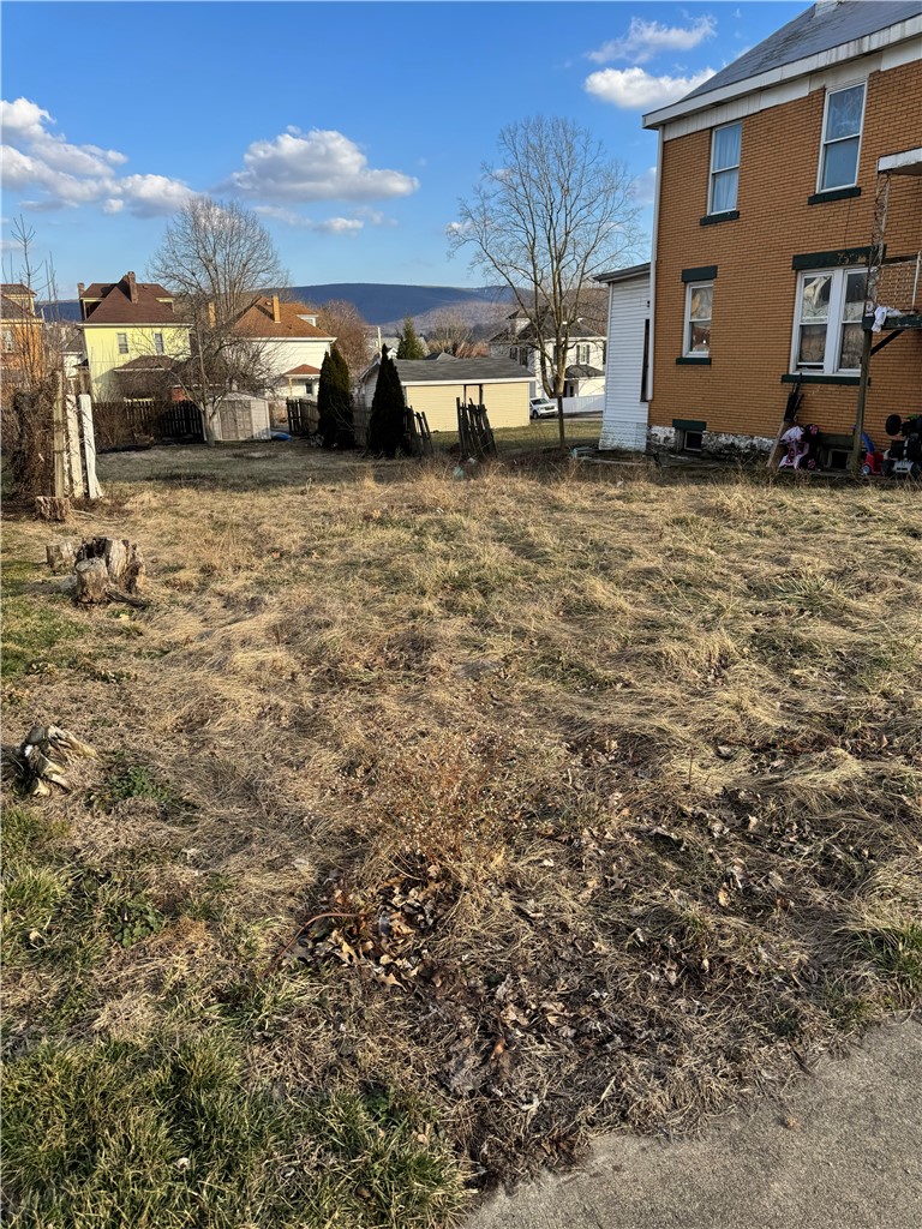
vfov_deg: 71.6
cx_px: 461
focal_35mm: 24
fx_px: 852
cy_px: 614
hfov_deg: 56.8
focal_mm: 6.76
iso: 80
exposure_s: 1/1678
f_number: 1.78
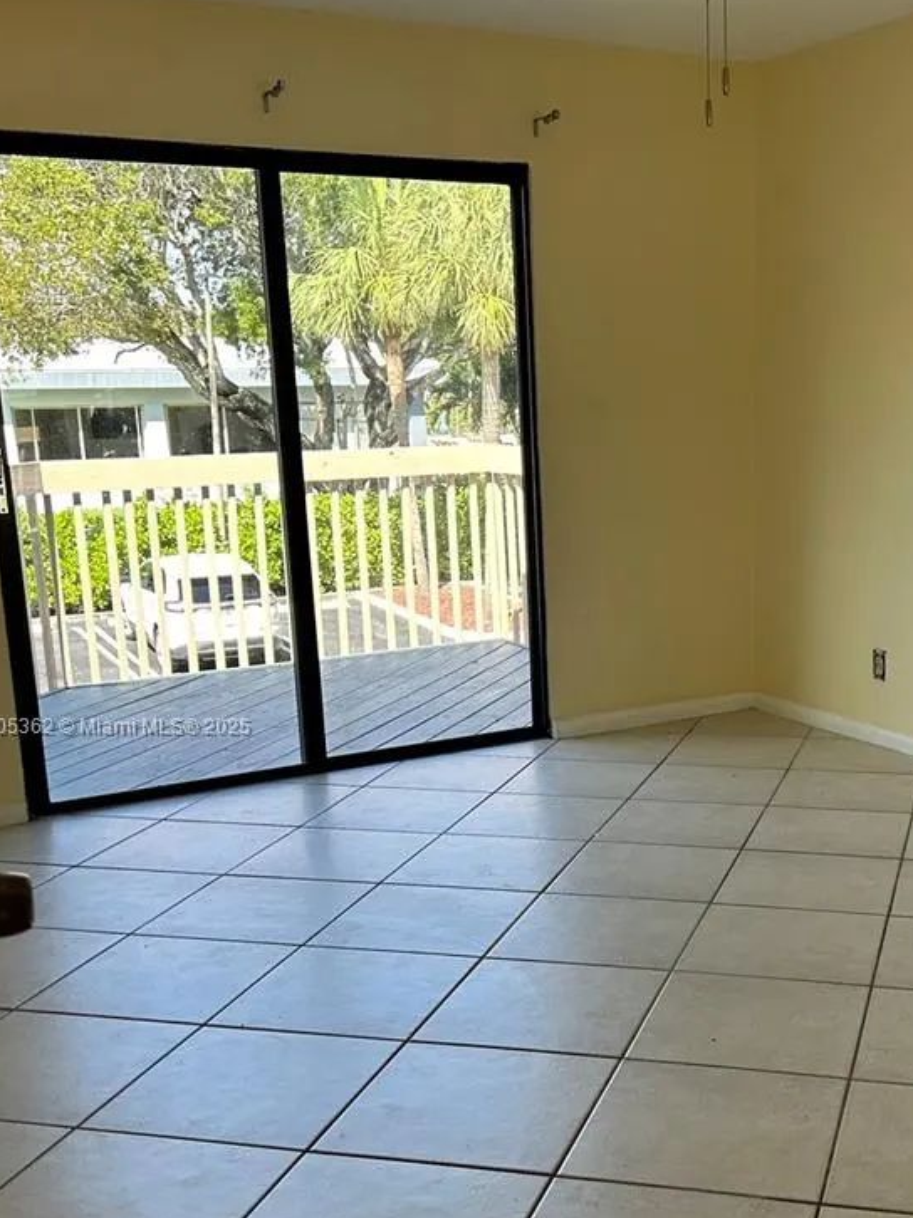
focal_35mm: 43
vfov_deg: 43.7
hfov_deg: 32.9
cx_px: 698
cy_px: 728
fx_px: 1513
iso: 50
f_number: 1.5
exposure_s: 1/388
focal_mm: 5.7
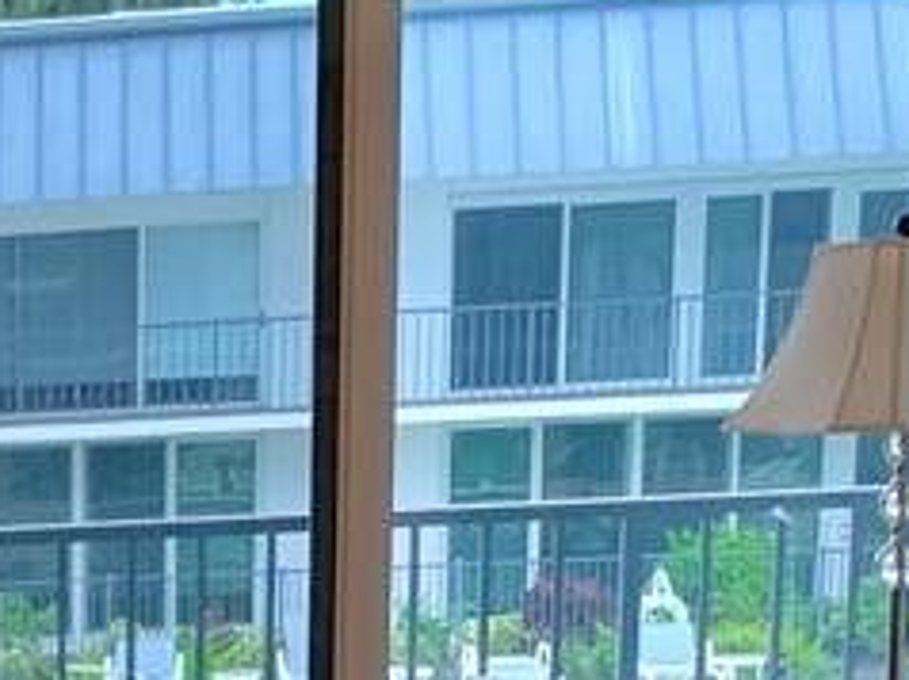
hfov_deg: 15.9
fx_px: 2938
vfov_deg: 12.4
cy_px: 1112
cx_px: -504
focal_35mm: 112
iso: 160
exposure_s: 1/60
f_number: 1.8
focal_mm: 4.25
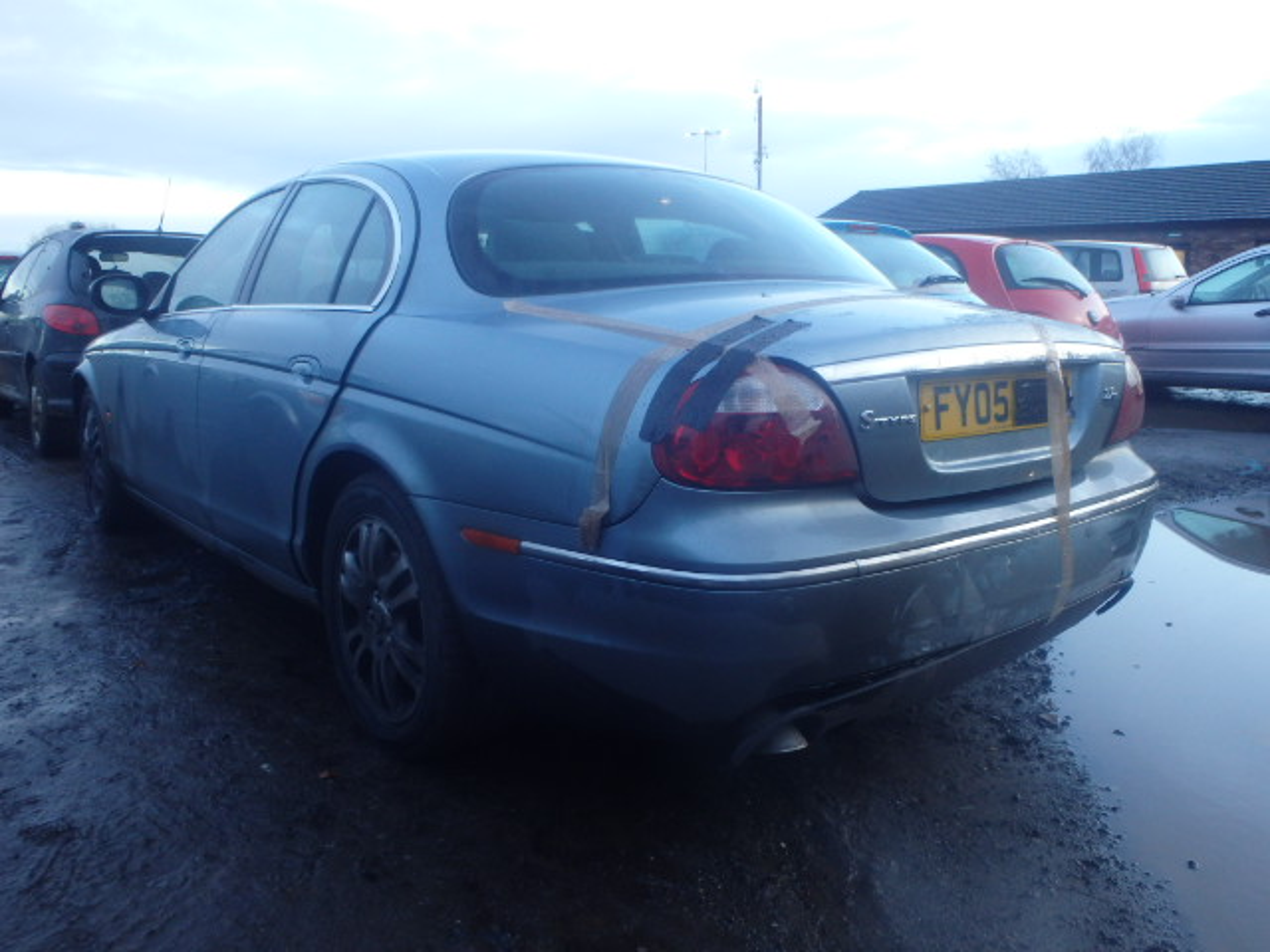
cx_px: 635
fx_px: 1027
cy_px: 476
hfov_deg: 63.4
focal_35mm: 28
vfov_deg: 49.7
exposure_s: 1/30
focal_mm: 5
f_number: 3.9
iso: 200
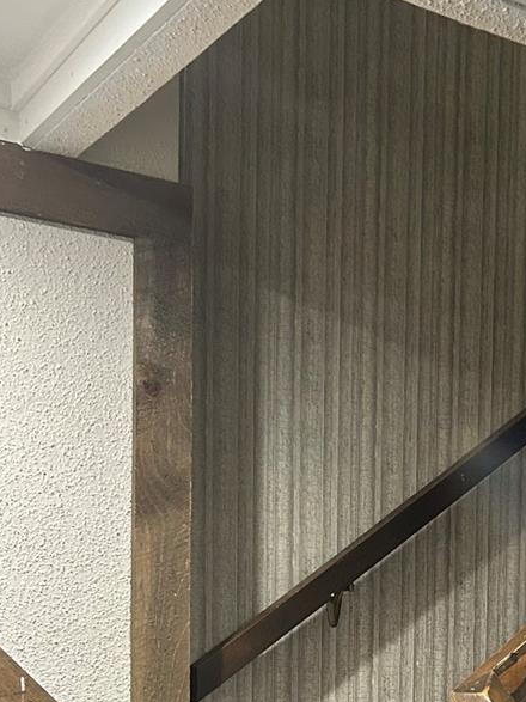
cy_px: 763
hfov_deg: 21.1
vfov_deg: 26.4
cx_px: 490
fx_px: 1378
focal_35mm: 68
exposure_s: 1/40
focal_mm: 5.7
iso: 400
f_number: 1.5
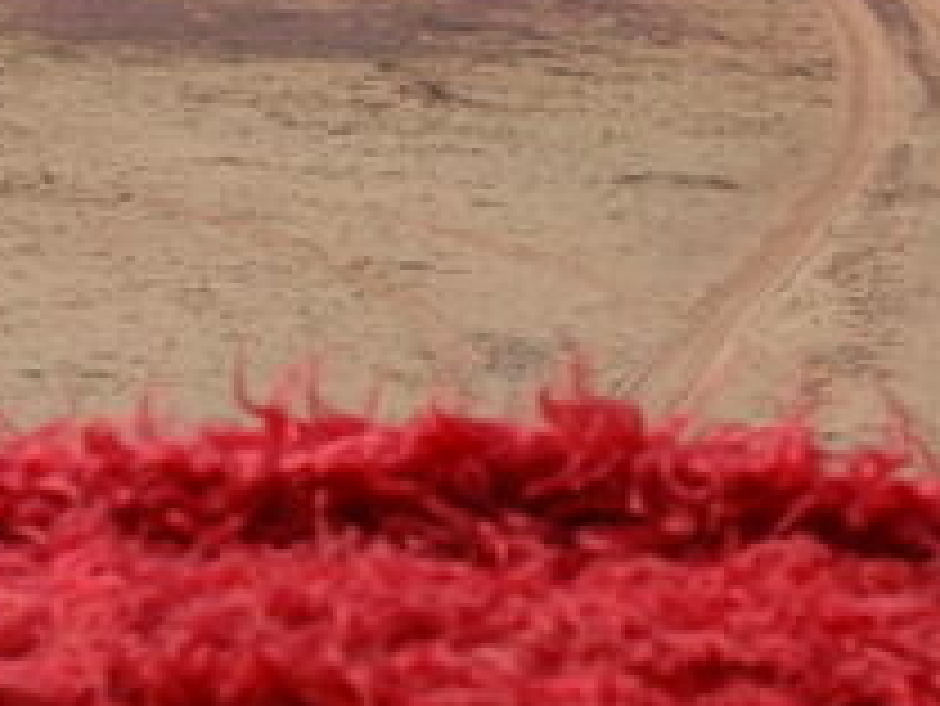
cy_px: -214
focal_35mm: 169
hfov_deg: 11.7
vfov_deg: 8.7
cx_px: 400
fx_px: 4592
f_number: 10
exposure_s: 1/400
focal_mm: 34
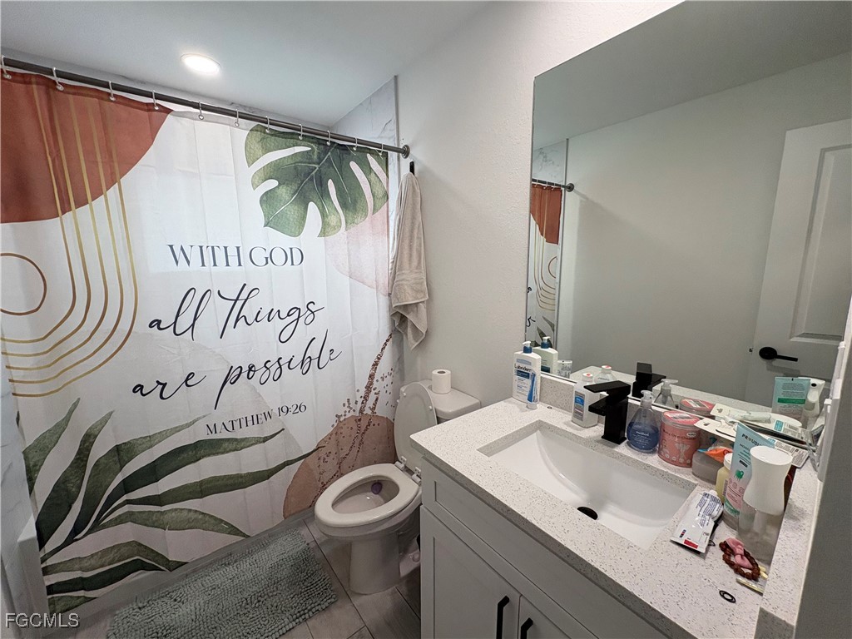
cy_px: 320
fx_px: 345
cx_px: 426
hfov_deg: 102.1
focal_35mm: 14
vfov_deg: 85.7
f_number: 2.2
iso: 100
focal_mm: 2.22
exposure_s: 1/120
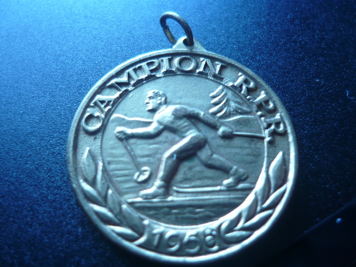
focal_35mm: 33
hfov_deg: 55.4
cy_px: 134
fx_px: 339
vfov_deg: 42.9
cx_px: 178
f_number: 2.8
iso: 125
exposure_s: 1/30
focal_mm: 5.5
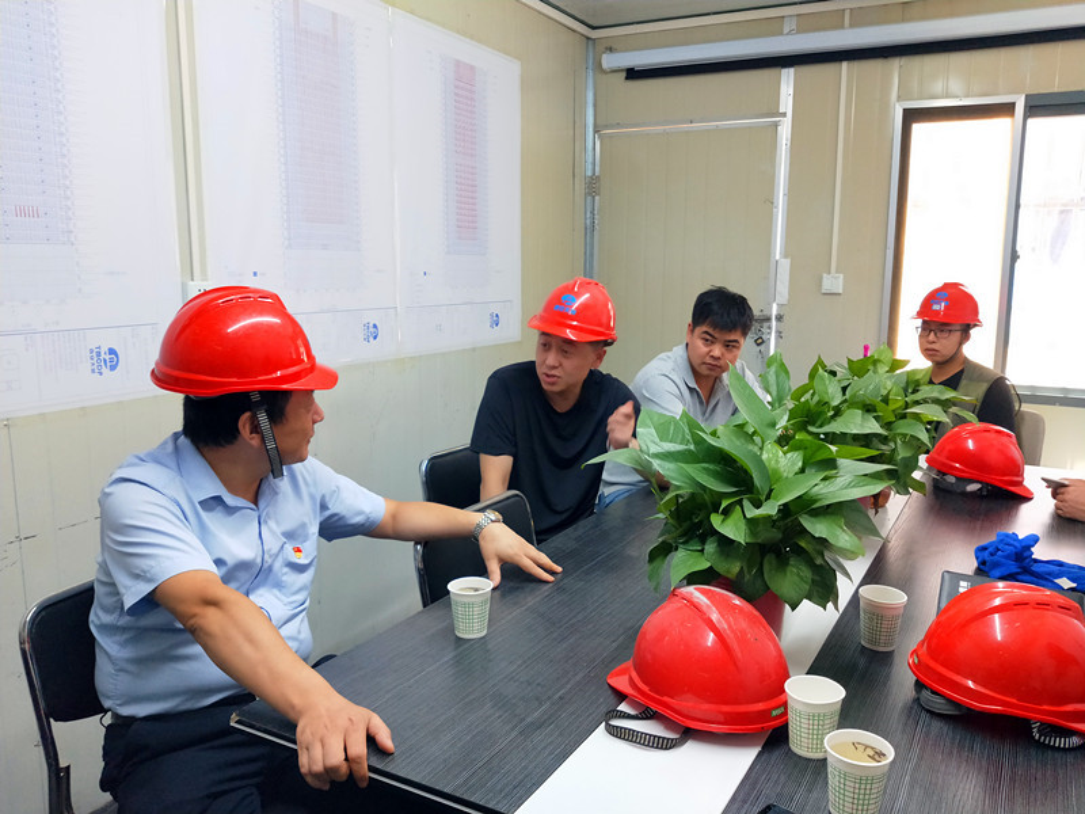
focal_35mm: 23
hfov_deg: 73.9
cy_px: 407
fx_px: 721
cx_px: 542
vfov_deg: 58.9
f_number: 1.7
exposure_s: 1/33
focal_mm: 3.99
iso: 321
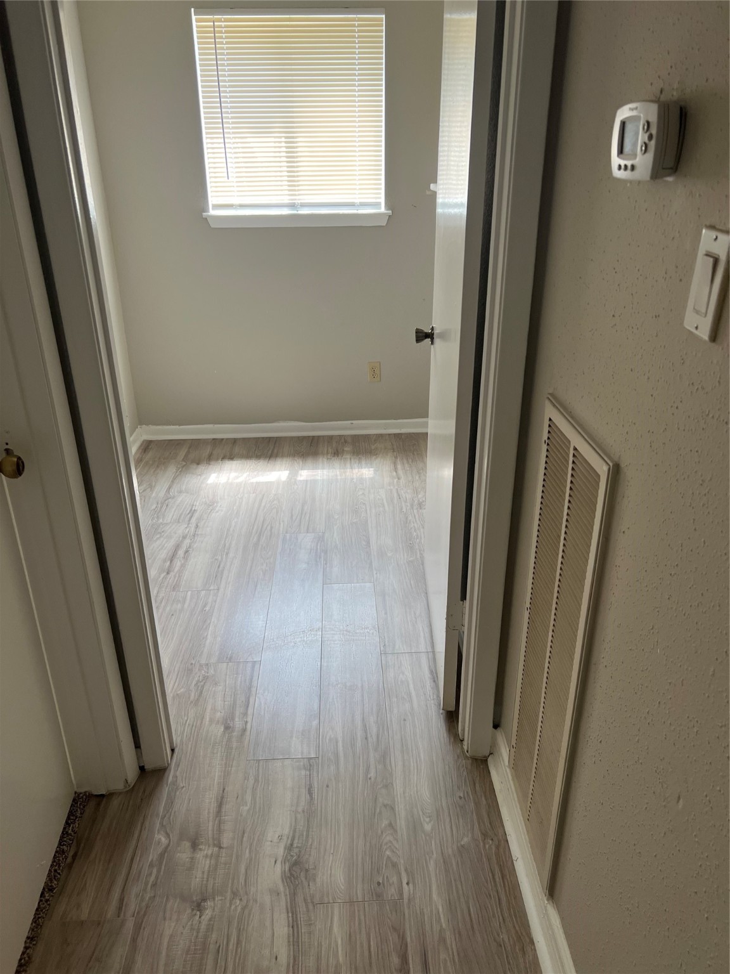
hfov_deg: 53.1
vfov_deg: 67.3
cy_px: 487
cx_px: 365
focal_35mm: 26
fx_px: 731
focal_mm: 5.7
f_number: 1.5
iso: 100
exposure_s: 1/120
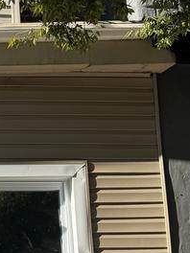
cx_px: -136
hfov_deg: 13.7
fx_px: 717
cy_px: 253
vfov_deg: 19.5
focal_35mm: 98
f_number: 1.78
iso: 80
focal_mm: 6.76
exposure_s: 1/1818
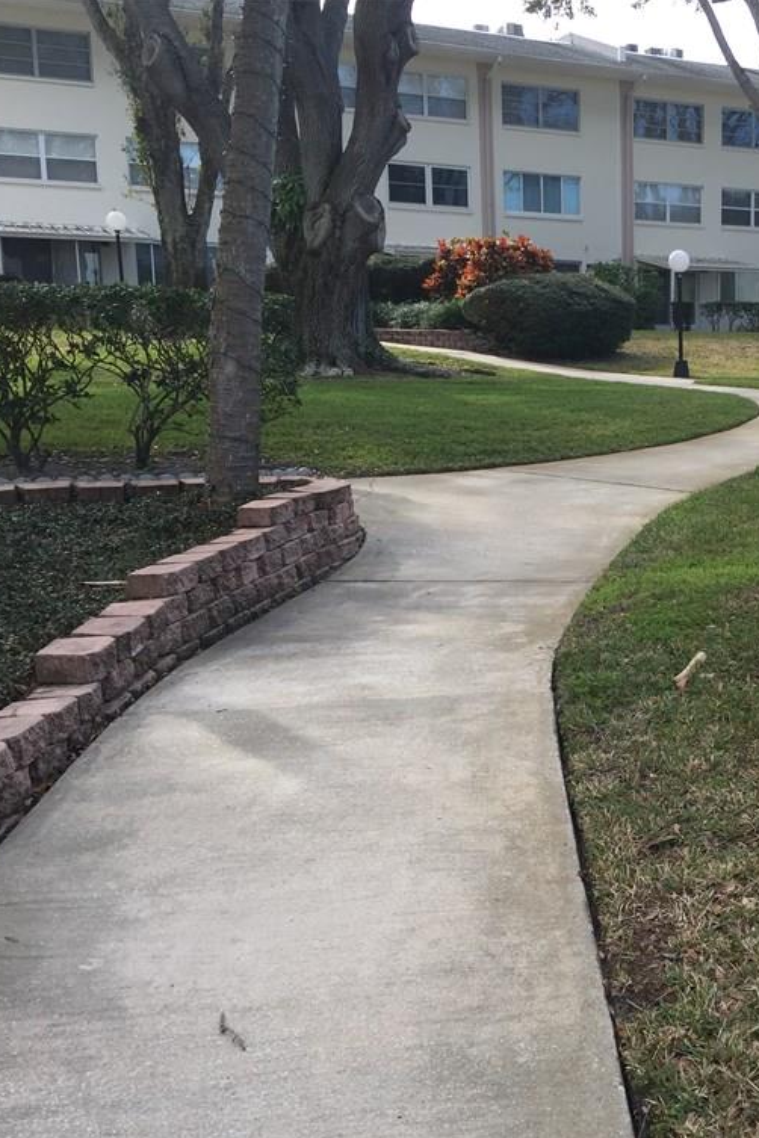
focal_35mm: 41
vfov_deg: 47.4
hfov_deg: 31.1
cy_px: 576
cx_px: 682
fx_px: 1297
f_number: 2.2
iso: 32
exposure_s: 1/471
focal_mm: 4.15
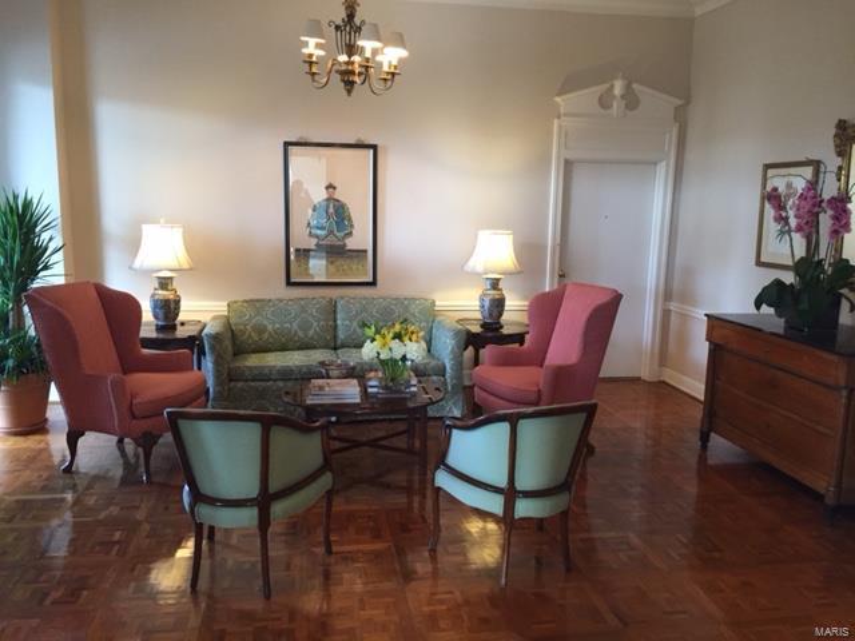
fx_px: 716
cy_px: 320
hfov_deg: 61.7
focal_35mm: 29
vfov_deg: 48.2
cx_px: 428
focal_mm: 4.15
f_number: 2.2
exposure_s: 1/30
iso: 160
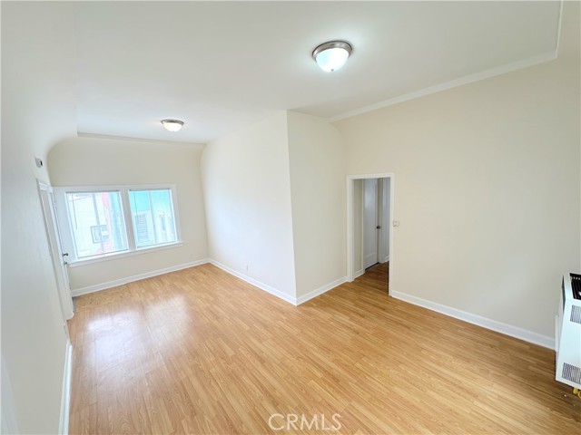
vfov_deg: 85.7
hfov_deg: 102.1
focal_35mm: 14
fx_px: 235
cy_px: 218
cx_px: 290
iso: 50
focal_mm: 2.22
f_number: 2.2
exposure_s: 1/120
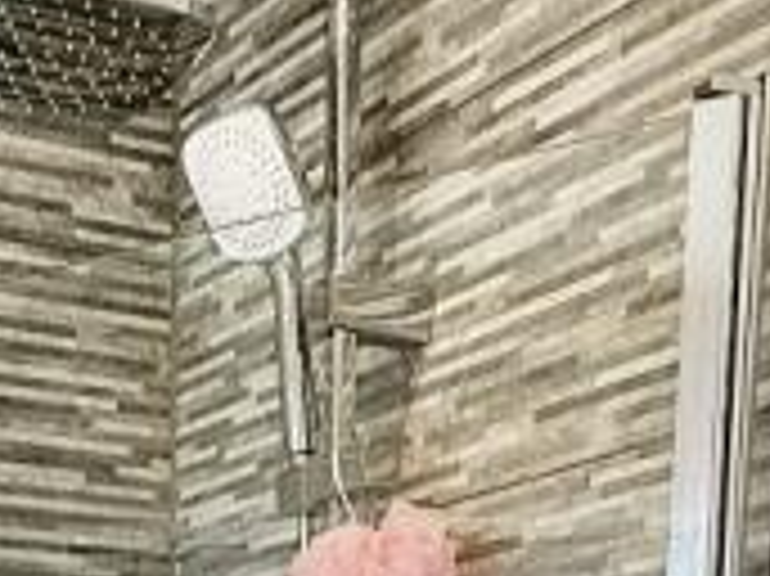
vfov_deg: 13.1
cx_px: 140
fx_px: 1867
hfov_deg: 22.9
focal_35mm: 84
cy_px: 1395
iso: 80
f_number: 2.2
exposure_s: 1/100
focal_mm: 2.22
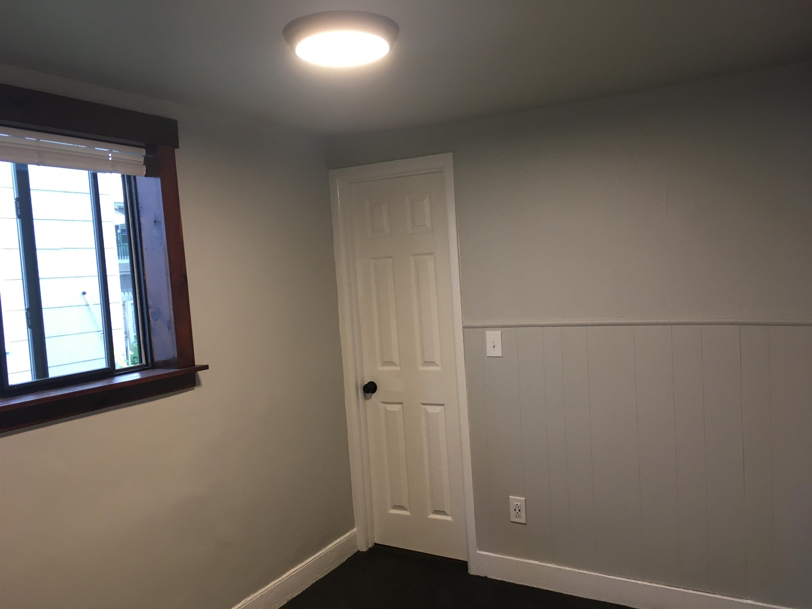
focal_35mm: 29
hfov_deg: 61.7
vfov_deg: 48.2
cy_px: 304
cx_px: 406
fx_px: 680
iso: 80
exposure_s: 1/30
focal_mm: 4.15
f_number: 2.2
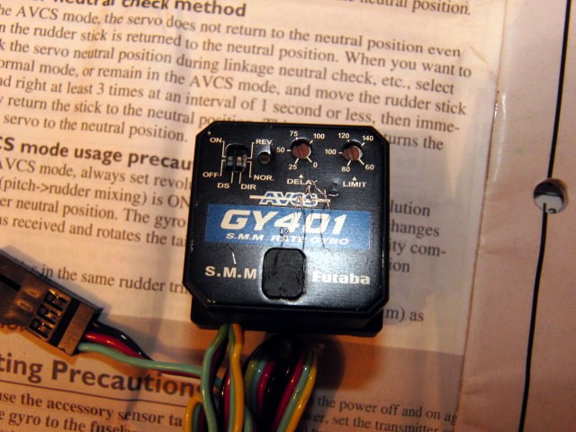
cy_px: 216
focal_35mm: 41
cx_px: 288
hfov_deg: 45.8
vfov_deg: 35.1
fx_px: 682
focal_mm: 7.2
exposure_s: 1/15
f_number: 3.1
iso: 200
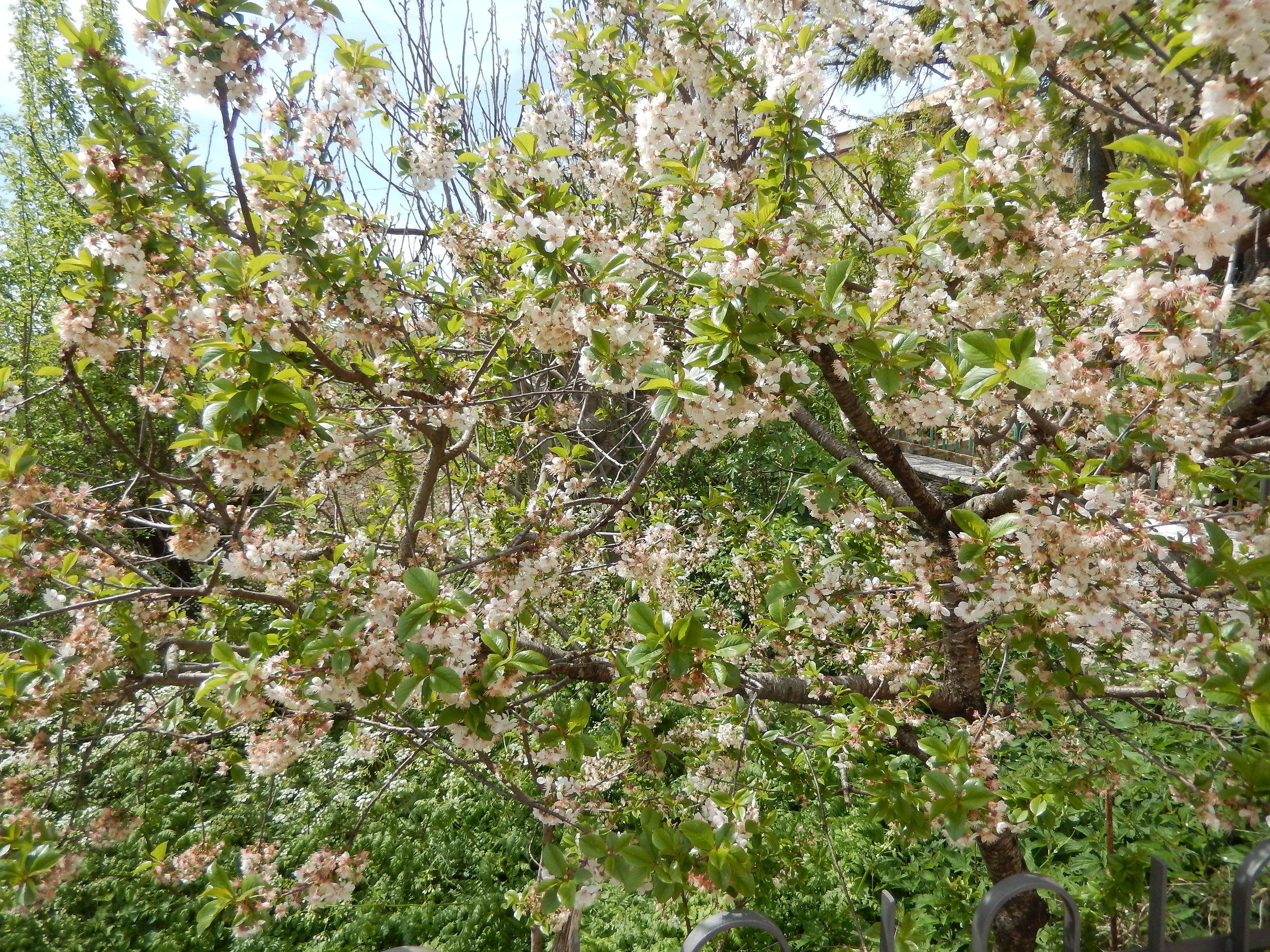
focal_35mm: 25
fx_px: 917
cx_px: 635
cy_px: 476
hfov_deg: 69.4
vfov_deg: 54.9
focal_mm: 4.5
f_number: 3.4
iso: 125
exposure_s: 1/800
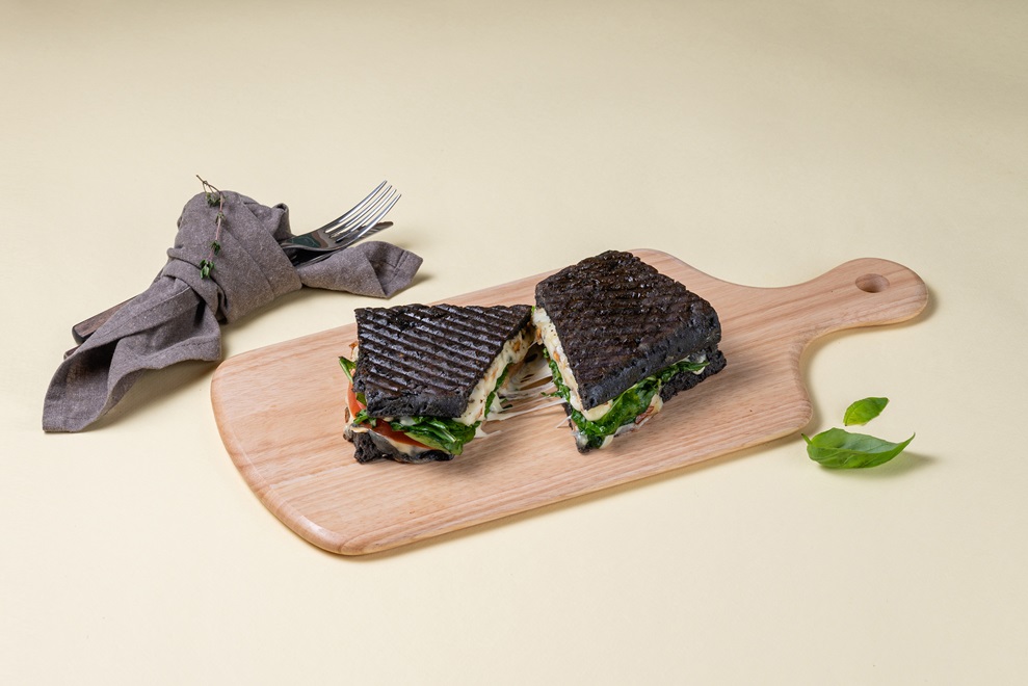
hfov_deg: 19.5
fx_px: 2999
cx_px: 514
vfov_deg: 13.0
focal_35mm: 105
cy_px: 343
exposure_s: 1/125
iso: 125
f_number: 11
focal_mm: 70
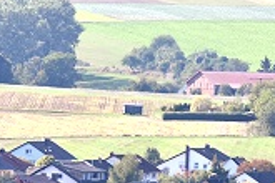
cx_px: 143
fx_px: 8349
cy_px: 309
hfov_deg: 1.9
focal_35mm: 1093
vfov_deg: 1.3
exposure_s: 1/500
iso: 400
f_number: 11
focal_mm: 200
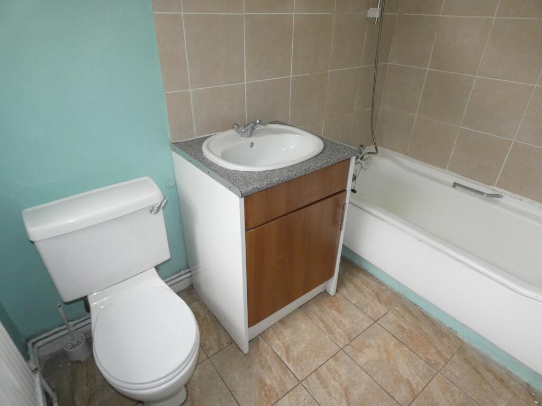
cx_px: 271
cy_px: 203
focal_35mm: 20
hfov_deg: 81.7
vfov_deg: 66.0
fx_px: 313
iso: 400
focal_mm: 3.6
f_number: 2.8
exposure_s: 1/60
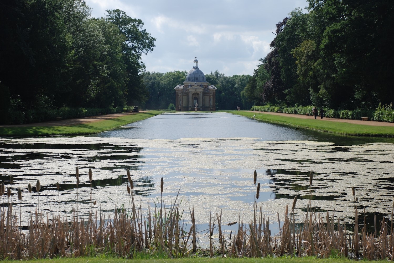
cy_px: 132
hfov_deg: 23.4
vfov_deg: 15.8
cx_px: 197
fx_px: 953
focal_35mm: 87
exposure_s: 1/640
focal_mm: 58
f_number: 5.3
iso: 100
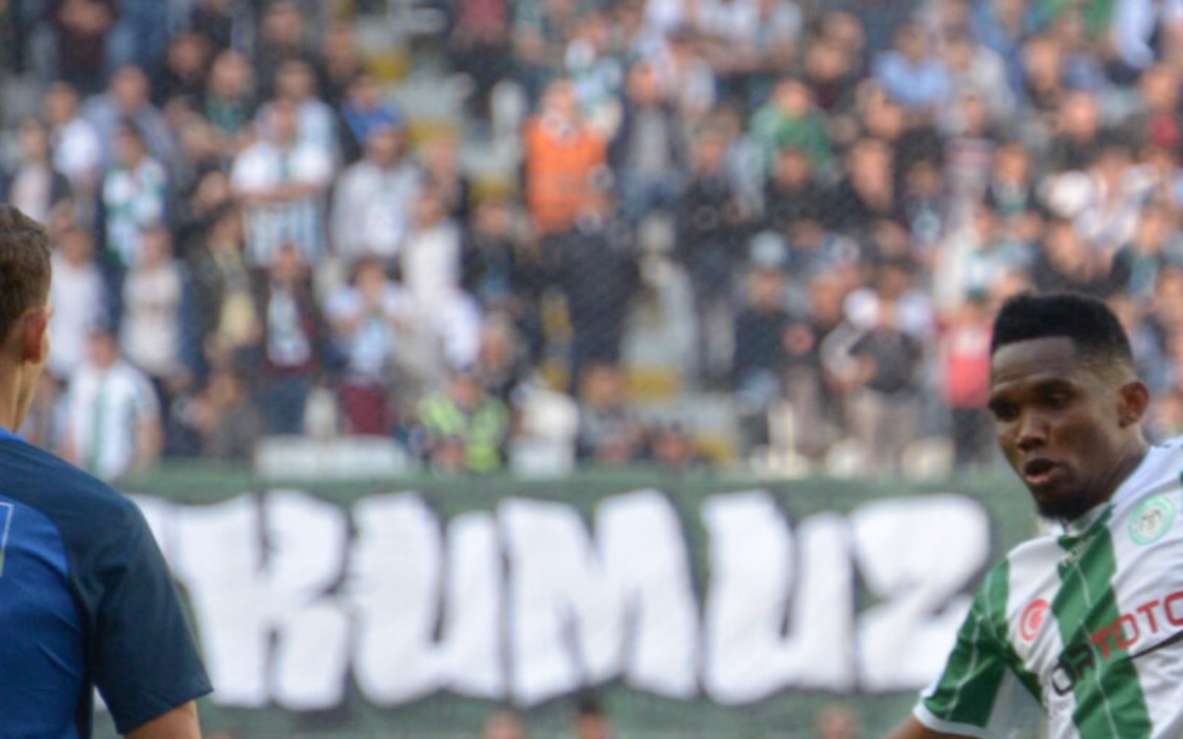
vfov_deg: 1.7
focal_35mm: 790
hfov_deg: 2.7
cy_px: 737
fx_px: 25467
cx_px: 1550
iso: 2200
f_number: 5.6
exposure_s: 1/1250
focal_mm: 250
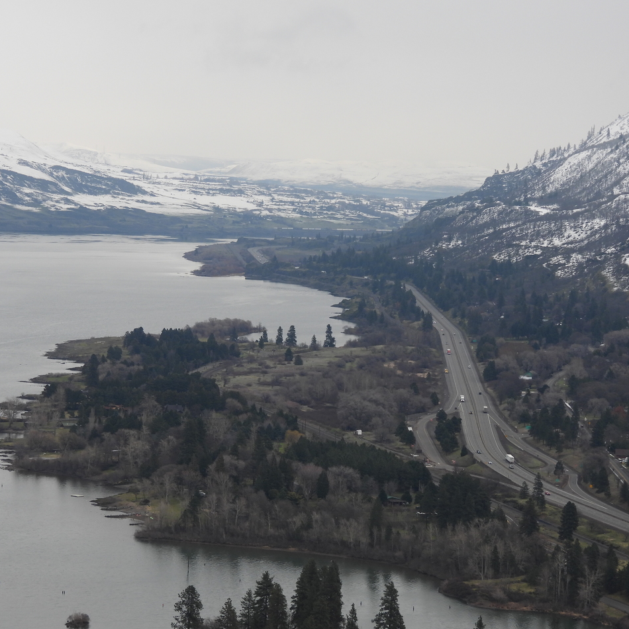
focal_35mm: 125
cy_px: 314
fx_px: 2570
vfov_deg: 14.0
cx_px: 220
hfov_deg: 13.9
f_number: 4
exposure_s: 1/320
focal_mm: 18.7
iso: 100
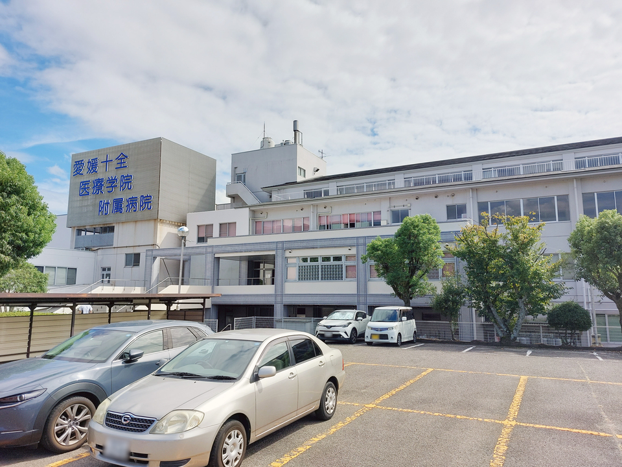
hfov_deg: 71.6
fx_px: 431
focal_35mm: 24
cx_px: 311
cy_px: 234
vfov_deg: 56.8
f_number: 1.8
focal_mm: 5.23
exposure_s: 1/1500
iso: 25
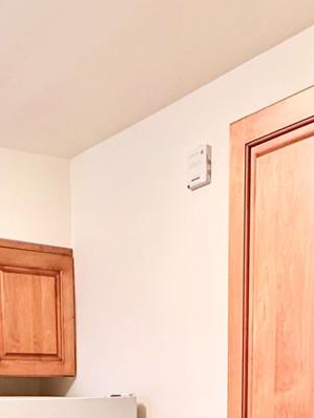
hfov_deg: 27.0
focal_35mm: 54
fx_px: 652
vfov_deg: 29.8
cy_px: 517
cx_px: 142
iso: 320
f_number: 2.2
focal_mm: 2.22
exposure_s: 1/60
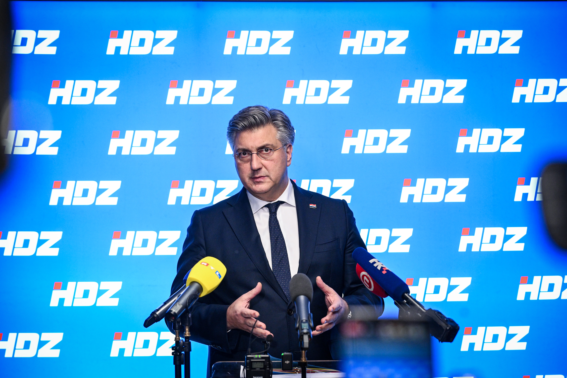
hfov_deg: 31.9
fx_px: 992
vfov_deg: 21.6
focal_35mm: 63
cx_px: 284
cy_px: 189
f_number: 4
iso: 2500
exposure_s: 1/320
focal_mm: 63
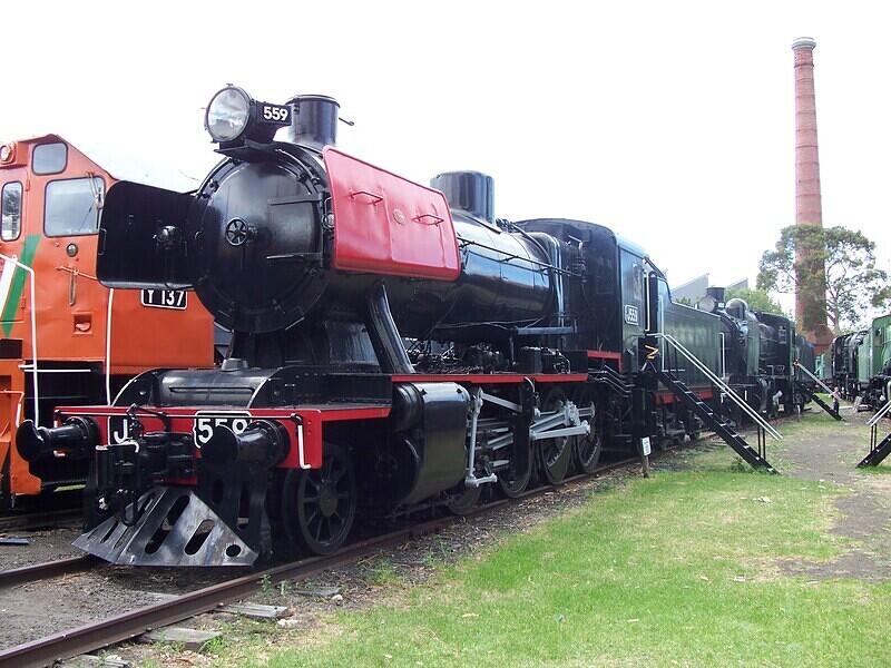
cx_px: 446
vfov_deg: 40.7
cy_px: 334
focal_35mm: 35
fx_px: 901
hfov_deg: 52.6
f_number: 2.8
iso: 80
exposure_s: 1/250
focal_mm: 6
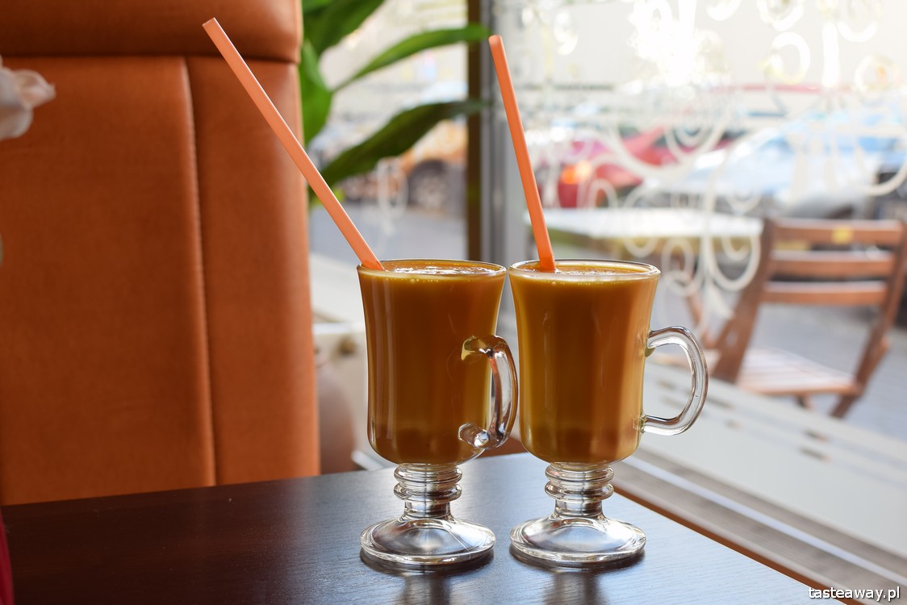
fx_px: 1323
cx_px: 454
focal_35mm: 52
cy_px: 302
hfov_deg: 37.8
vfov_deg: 25.8
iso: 320
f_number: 5
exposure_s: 1/125
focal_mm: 35
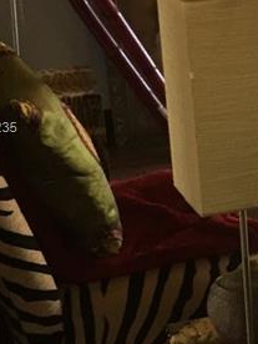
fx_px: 1252
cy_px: 128
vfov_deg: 15.6
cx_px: 467
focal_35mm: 126
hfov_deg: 11.0
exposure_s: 1/30
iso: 80
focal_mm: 4.15
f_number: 2.2
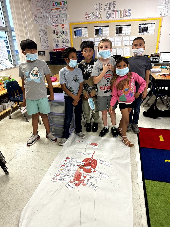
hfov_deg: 56.8
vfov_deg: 71.6
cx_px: 85
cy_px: 114
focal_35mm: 24
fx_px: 157
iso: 320
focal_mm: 6.86
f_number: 1.78
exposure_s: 1/60
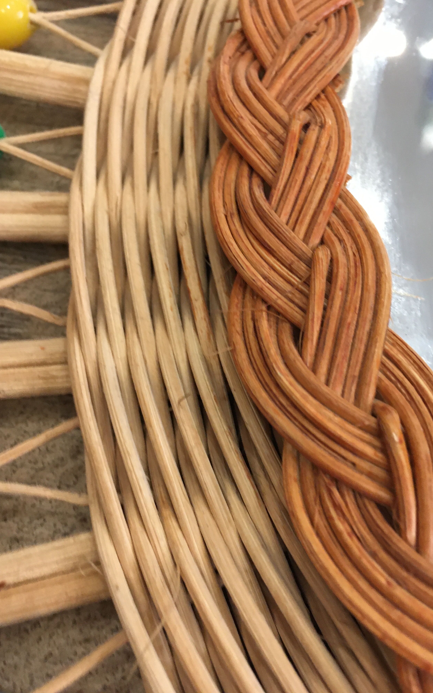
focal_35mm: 31
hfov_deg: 40.5
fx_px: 585
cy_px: 344
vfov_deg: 61.2
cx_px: 241
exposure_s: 1/33
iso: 200
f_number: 2.2
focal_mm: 4.15
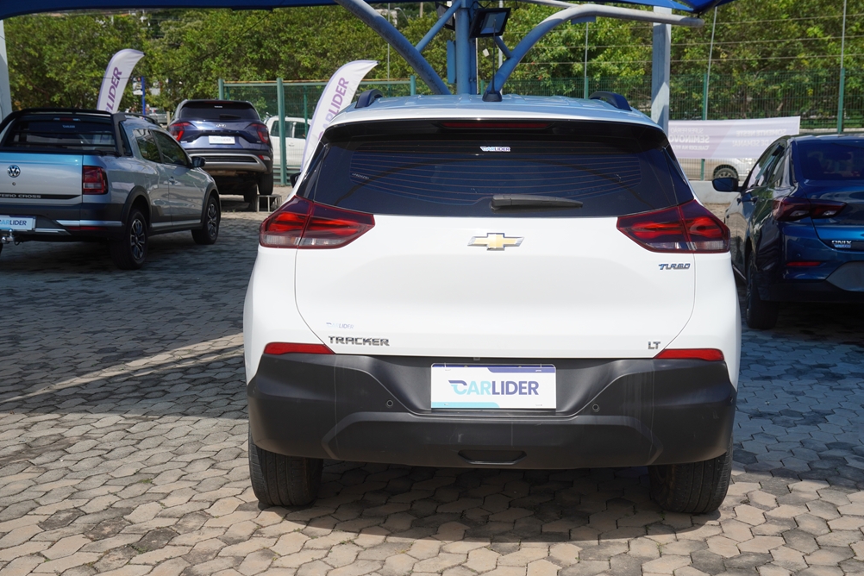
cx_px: 440
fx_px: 1104
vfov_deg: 29.2
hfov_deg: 42.7
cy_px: 288
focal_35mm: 46
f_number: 4.5
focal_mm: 30
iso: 100
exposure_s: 1/1250
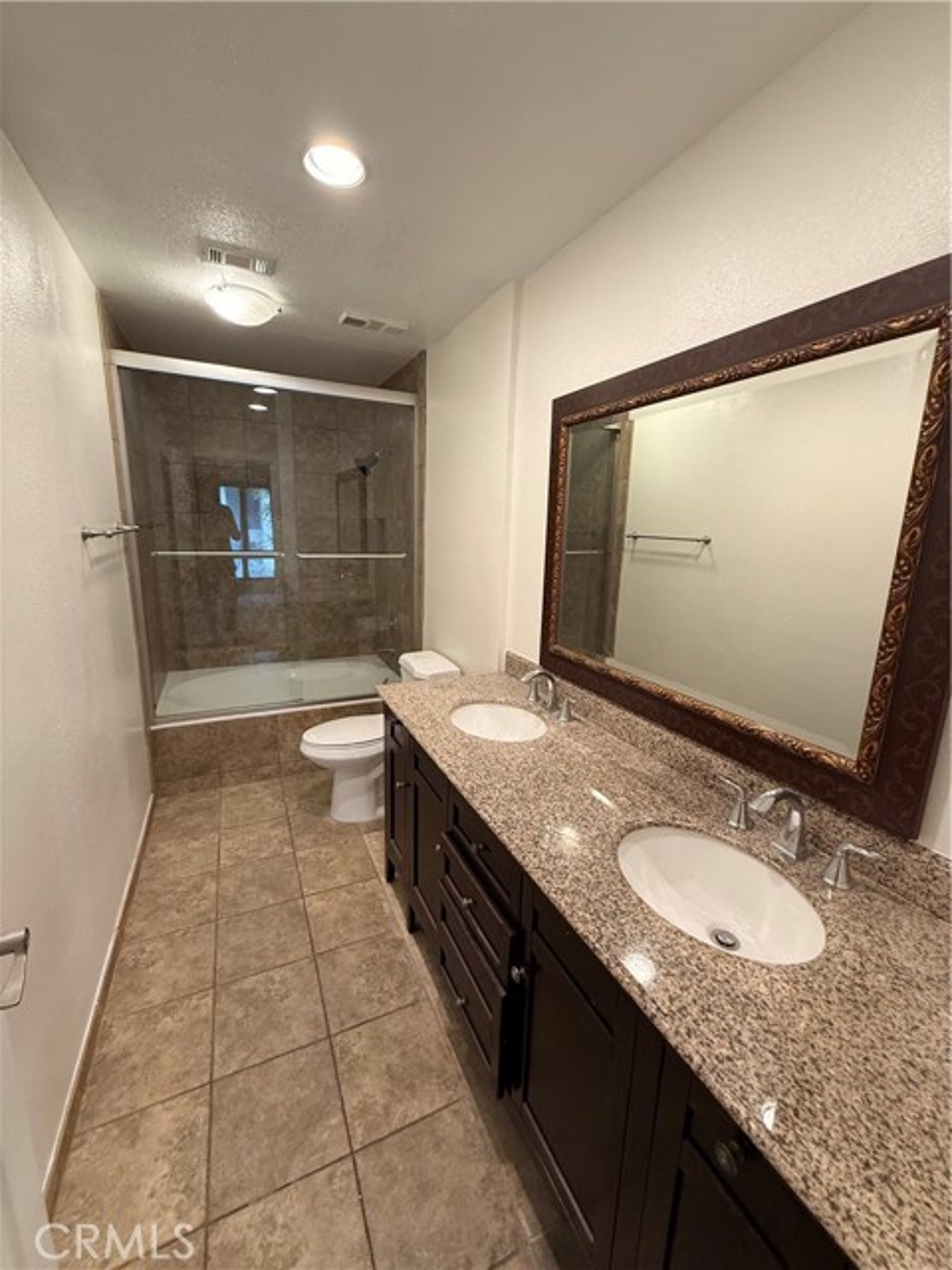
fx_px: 513
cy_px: 635
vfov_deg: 102.1
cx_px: 476
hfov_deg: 85.7
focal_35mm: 14
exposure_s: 1/60
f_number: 2.2
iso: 160
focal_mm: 2.22
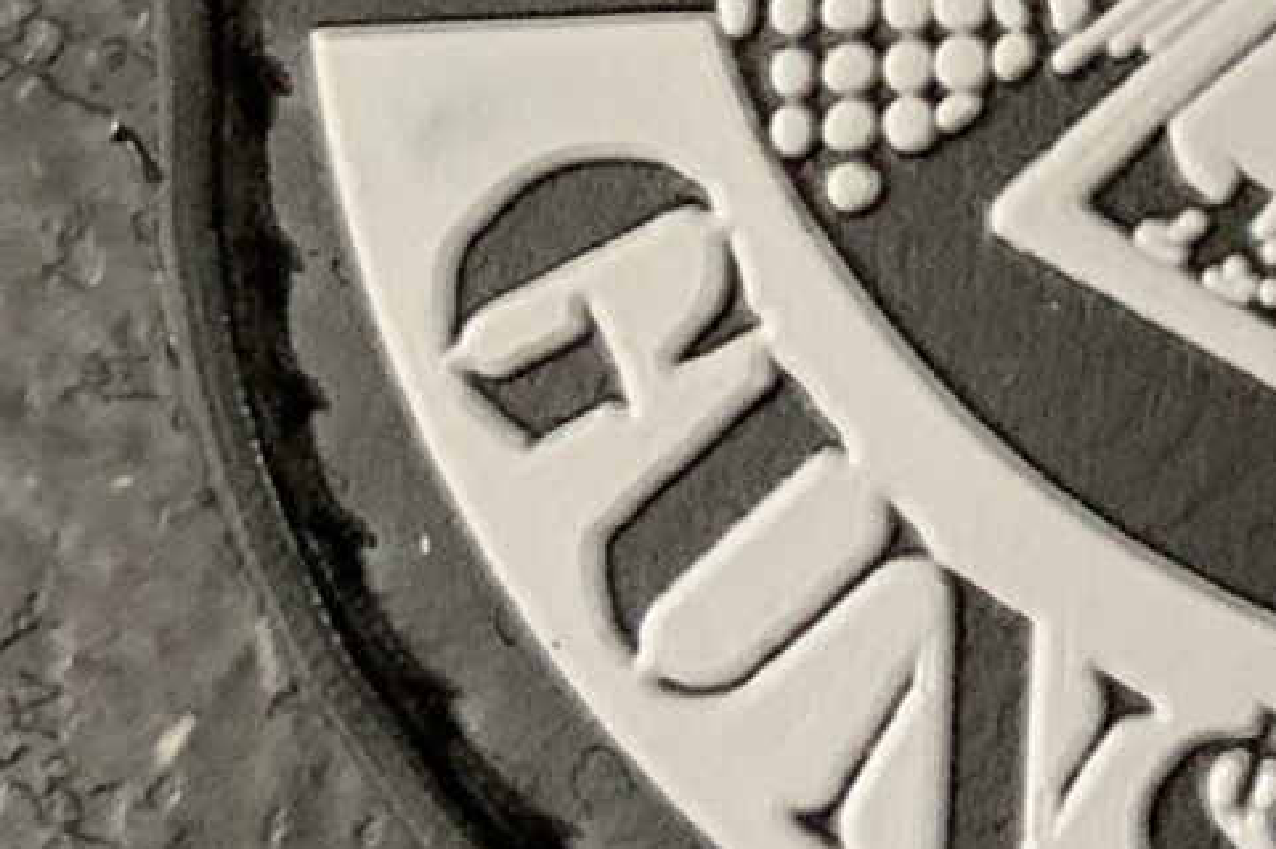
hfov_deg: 13.4
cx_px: 1931
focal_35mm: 144
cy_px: -730
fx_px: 5100
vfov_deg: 9.1
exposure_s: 1/30
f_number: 1.8
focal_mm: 4.25
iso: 640
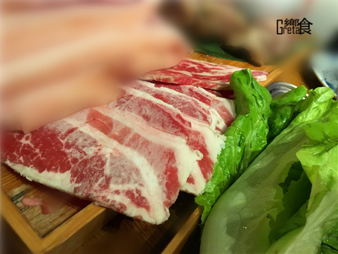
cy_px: 127
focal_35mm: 29
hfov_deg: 61.7
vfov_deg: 48.2
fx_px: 283
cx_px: 169
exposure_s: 1/15
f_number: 2.2
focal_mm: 4.15
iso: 320
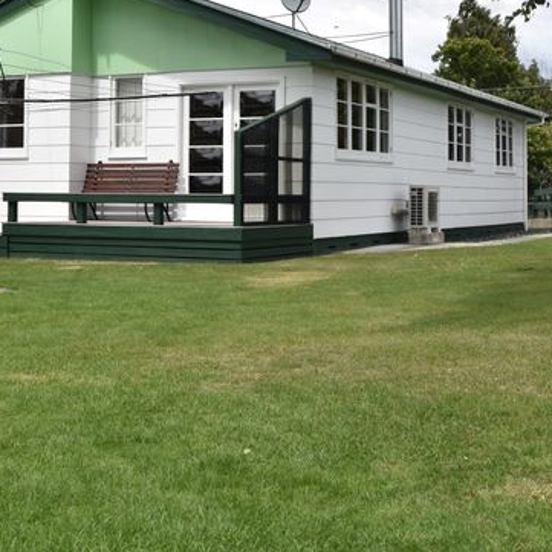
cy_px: 174
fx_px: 1173
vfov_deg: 26.3
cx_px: 255
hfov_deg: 26.5
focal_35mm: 65
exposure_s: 1/200
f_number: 11
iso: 100
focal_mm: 24
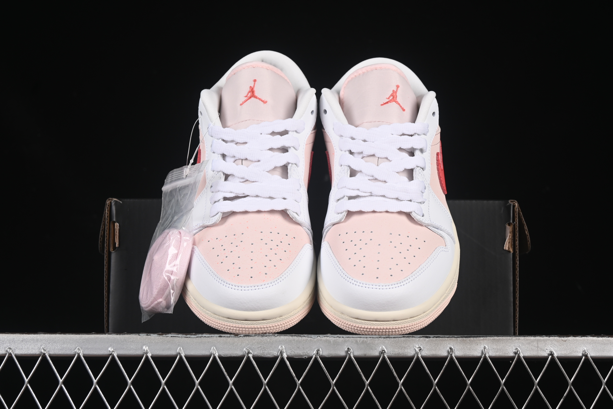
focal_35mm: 75
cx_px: 306
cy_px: 204
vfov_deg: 18.2
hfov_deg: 27.0
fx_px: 1277
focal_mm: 50
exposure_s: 1/80
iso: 160
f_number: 8
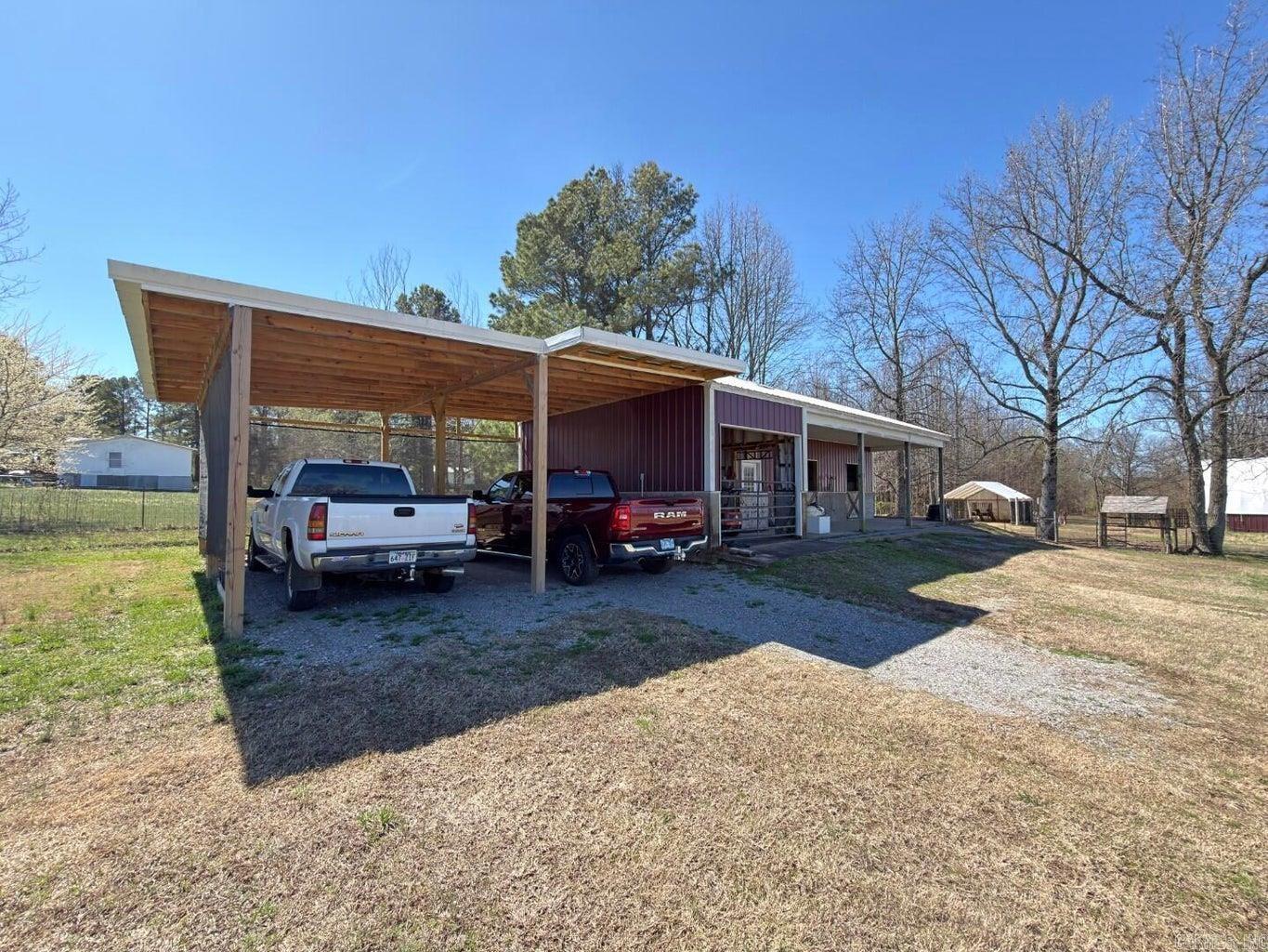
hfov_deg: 102.1
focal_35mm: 14
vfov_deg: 85.7
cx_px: 634
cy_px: 476
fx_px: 513
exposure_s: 1/276
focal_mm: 2.22
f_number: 2.2
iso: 20
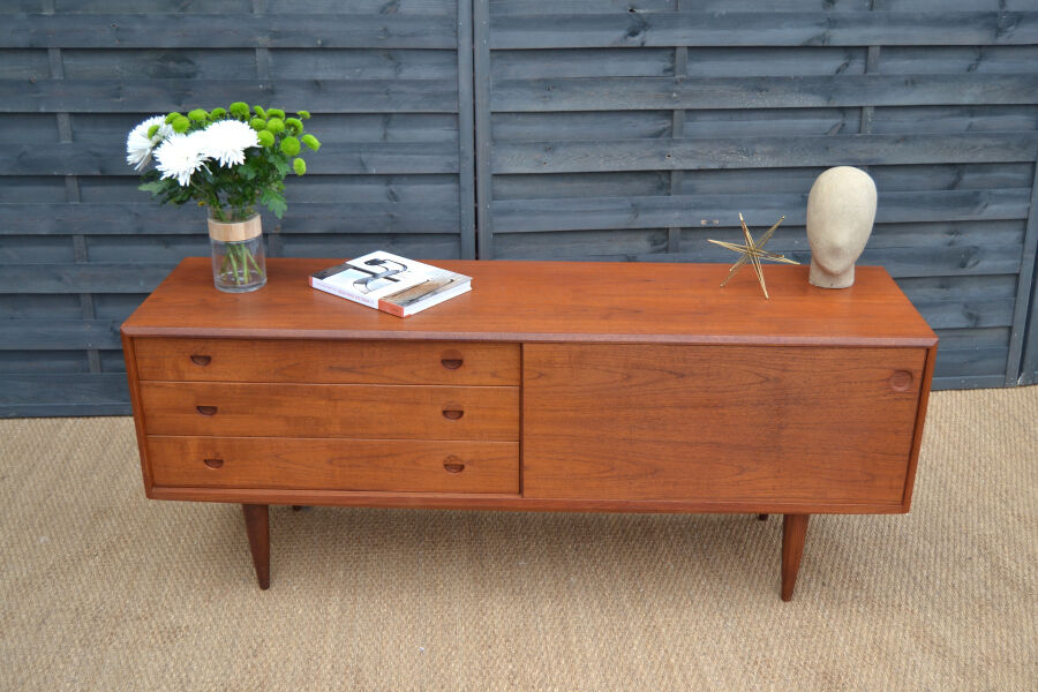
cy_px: 346
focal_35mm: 39
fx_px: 1124
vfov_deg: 34.2
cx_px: 519
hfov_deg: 49.6
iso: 140
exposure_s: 1/125
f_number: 4
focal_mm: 26
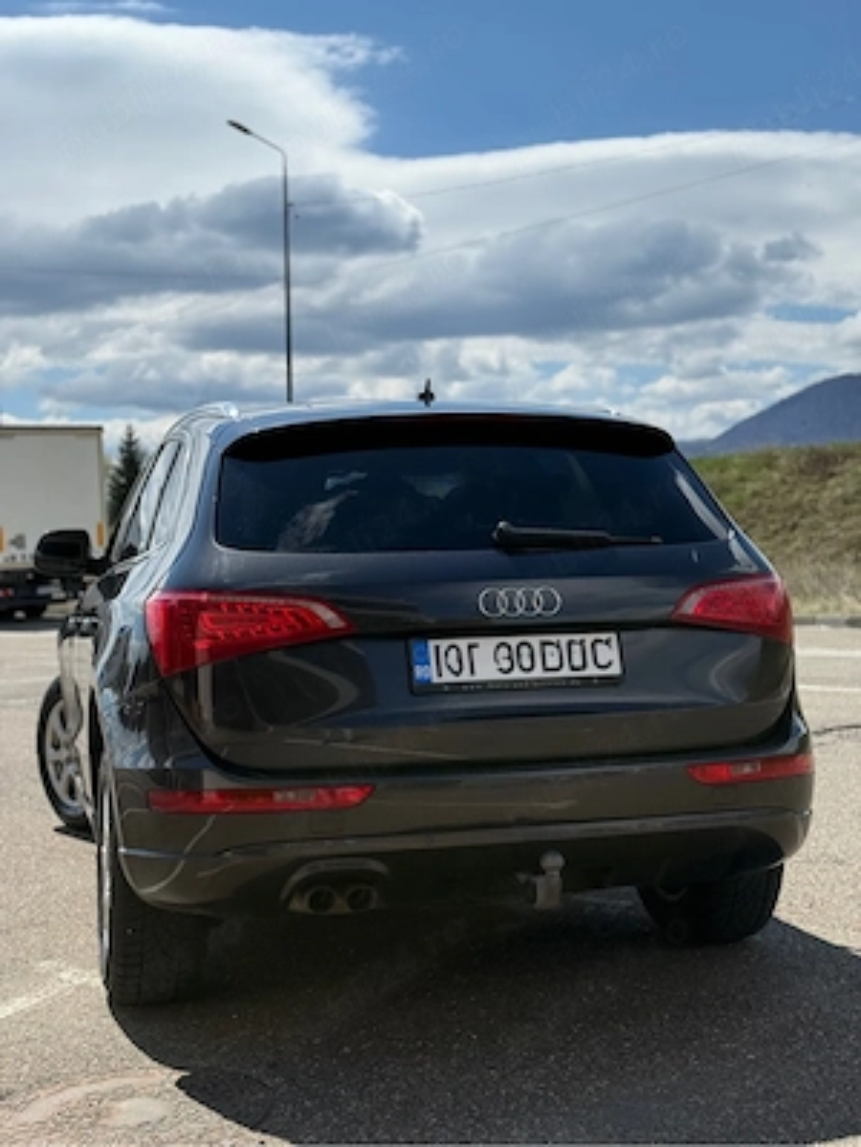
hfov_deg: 30.3
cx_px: 430
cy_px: 574
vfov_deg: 39.7
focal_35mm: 48
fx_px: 1592
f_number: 1.78
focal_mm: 6.76
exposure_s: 1/9901
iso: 80
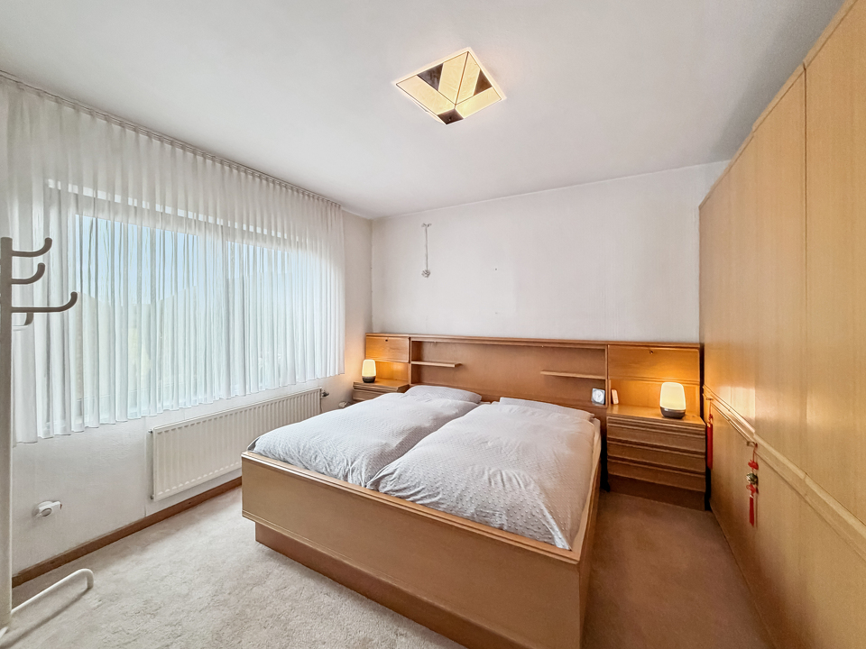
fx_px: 350
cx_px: 433
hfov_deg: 102.1
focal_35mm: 14
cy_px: 324
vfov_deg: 85.7
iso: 320
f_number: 2.2
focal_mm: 2.2
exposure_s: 1/100
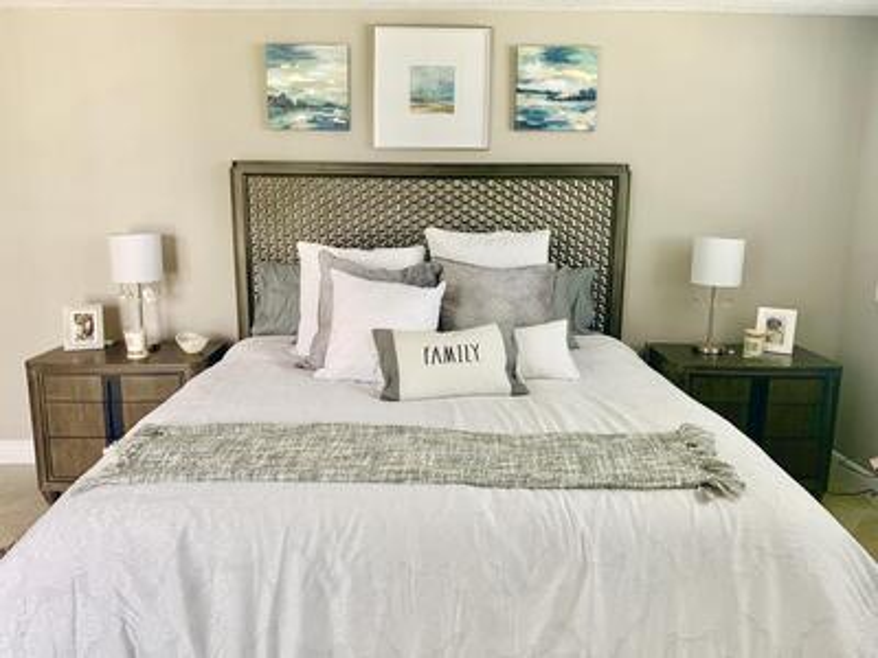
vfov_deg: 53.1
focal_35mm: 26
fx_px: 659
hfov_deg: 67.3
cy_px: 329
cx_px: 439
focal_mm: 4.25
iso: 100
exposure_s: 1/60
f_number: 1.8
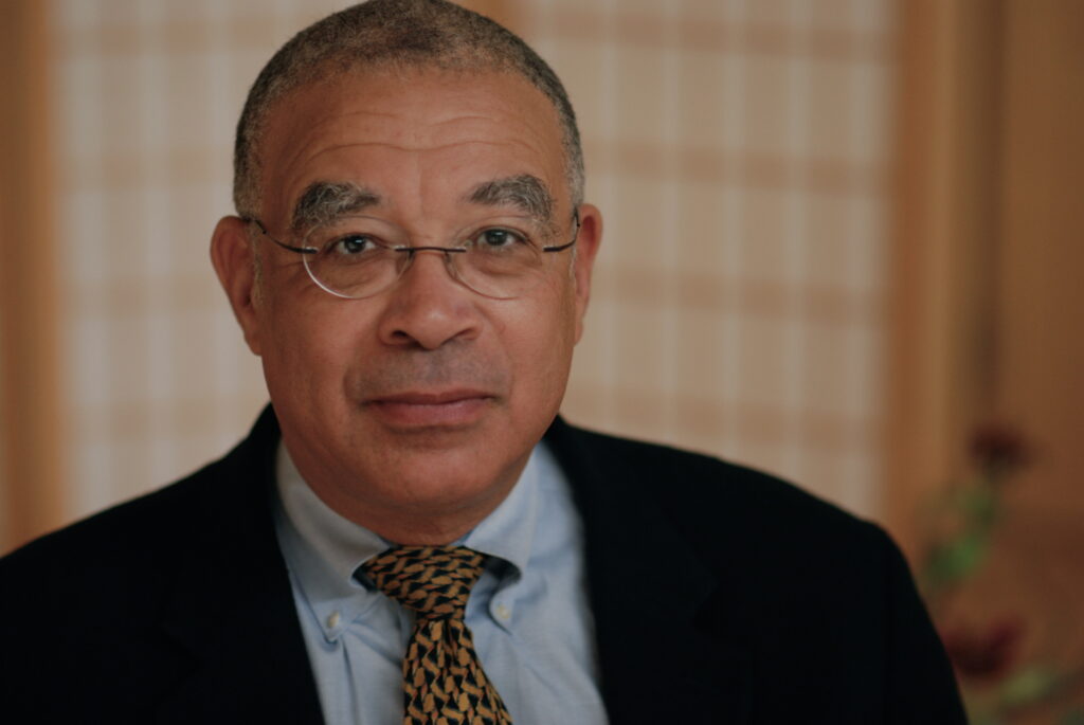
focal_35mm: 128
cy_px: 362
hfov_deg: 16.1
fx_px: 3843
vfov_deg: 10.8
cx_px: 542
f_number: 1.4
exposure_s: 1/200
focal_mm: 85
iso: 320
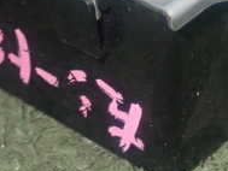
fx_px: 1048
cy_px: -16
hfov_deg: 12.2
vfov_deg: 9.3
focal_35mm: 159
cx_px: 264
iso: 500
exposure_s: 1/50
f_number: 9
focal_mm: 9.01
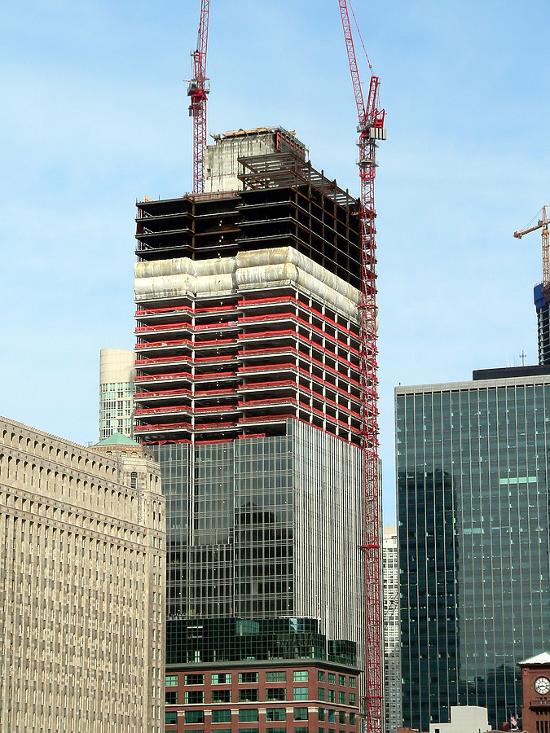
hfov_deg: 13.8
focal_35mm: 107
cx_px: 275
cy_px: 366
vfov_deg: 18.4
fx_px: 2267
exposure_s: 1/500
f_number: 5.2
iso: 80
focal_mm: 17.9
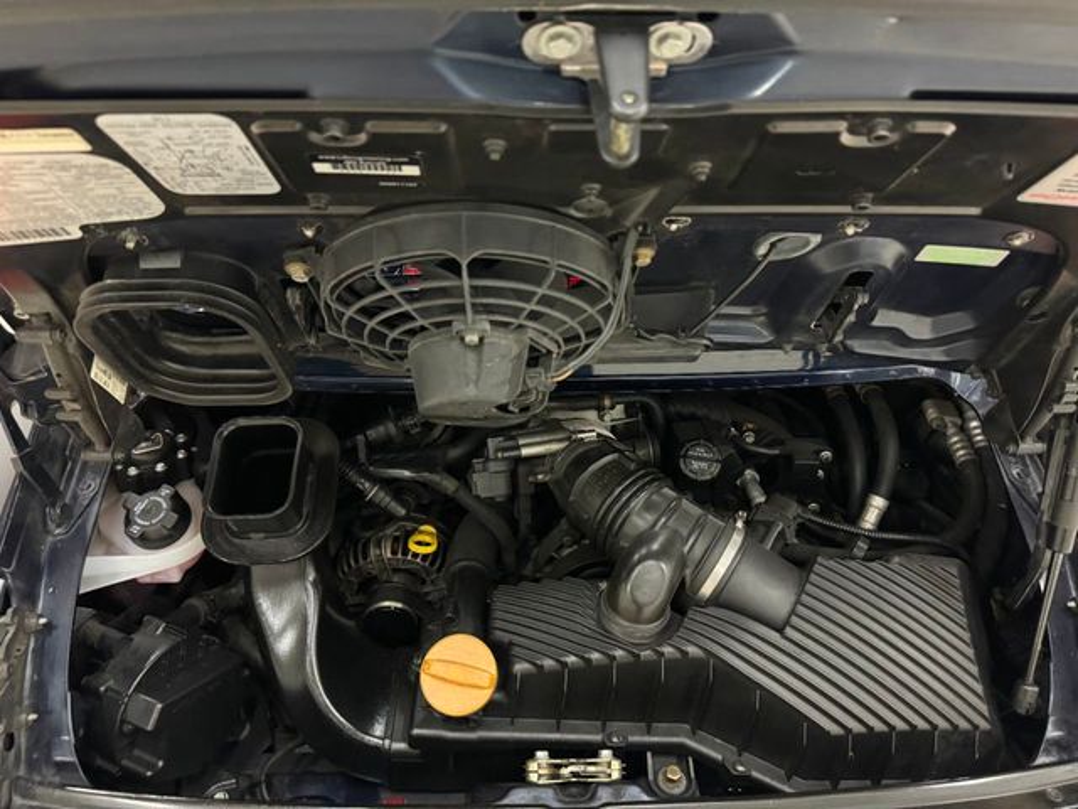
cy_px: 404
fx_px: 747
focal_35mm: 24
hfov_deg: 71.6
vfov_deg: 56.8
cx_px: 539
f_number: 1.78
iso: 800
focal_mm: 6.86
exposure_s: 1/40
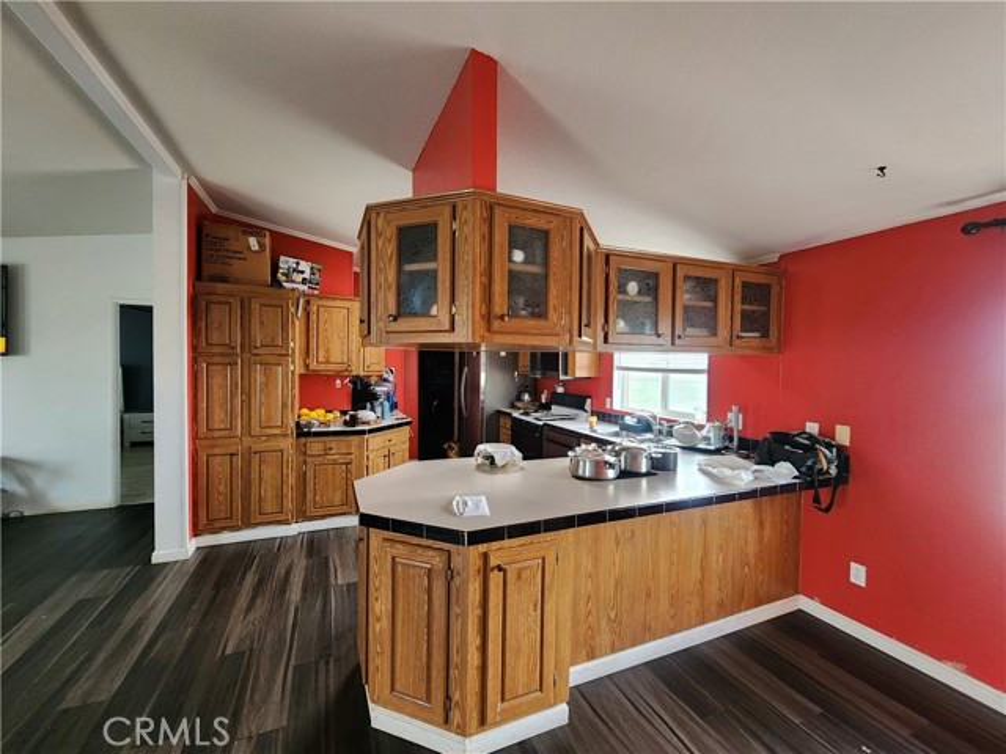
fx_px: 378
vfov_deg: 89.9
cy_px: 377
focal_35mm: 13
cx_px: 503
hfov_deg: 106.2
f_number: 2.2
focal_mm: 2.2
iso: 400
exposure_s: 1/60
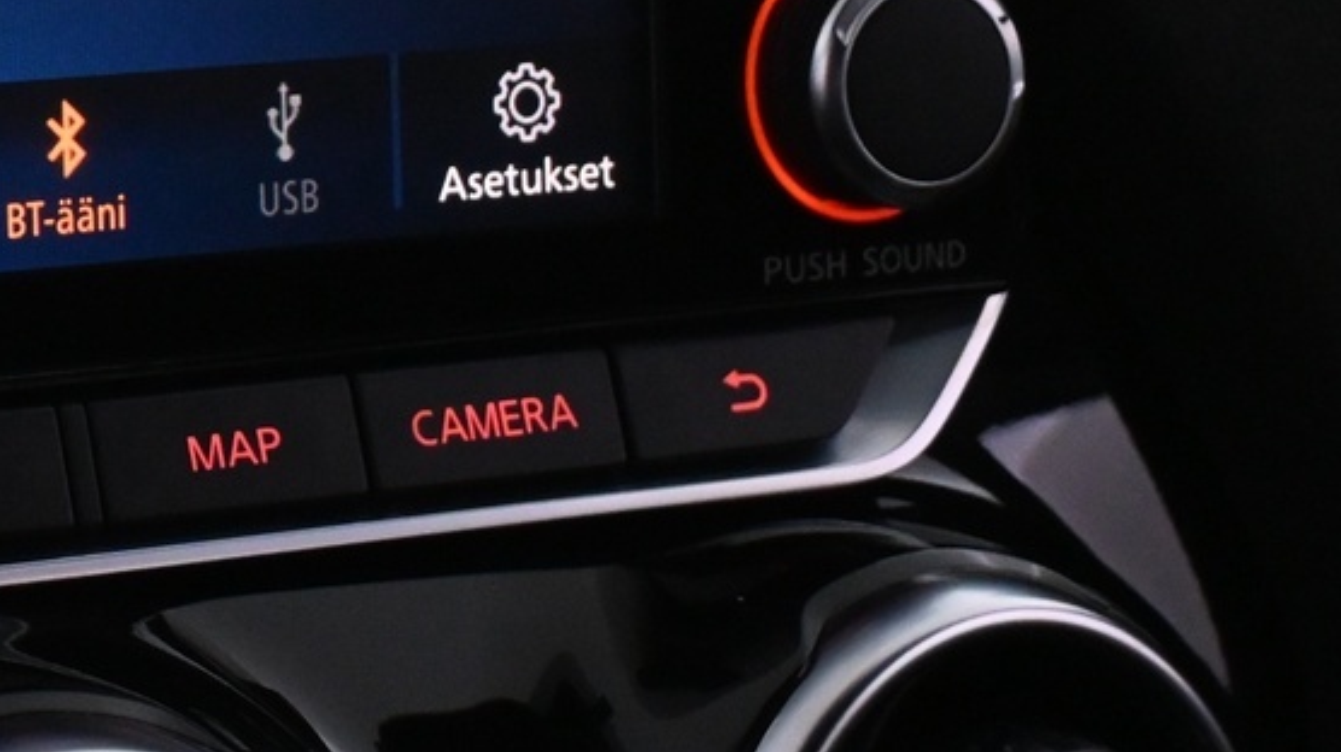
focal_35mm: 170
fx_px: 6025
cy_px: -412
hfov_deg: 12.4
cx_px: -330
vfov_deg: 7.0
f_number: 5.3
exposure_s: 1/100
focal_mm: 37
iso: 3200
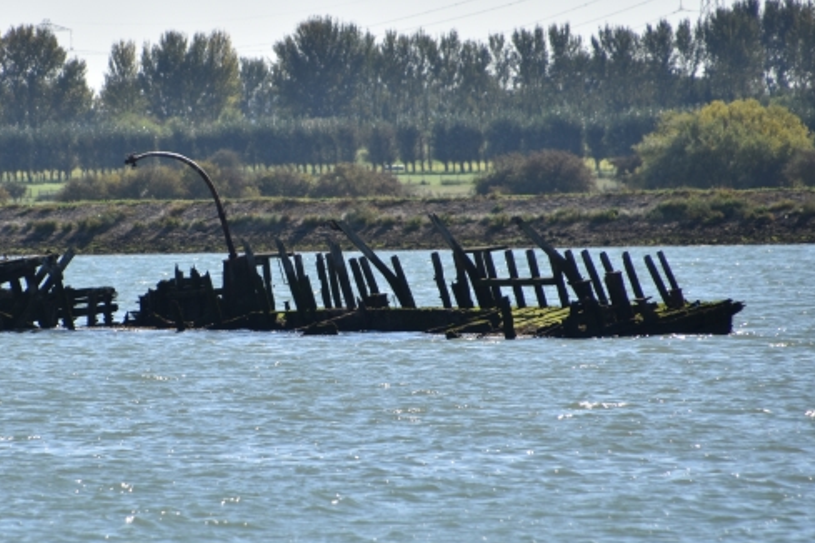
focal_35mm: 552
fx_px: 12496
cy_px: 267
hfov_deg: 3.7
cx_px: 218
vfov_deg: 2.5
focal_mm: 250
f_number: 7.1
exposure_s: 1/800
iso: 200
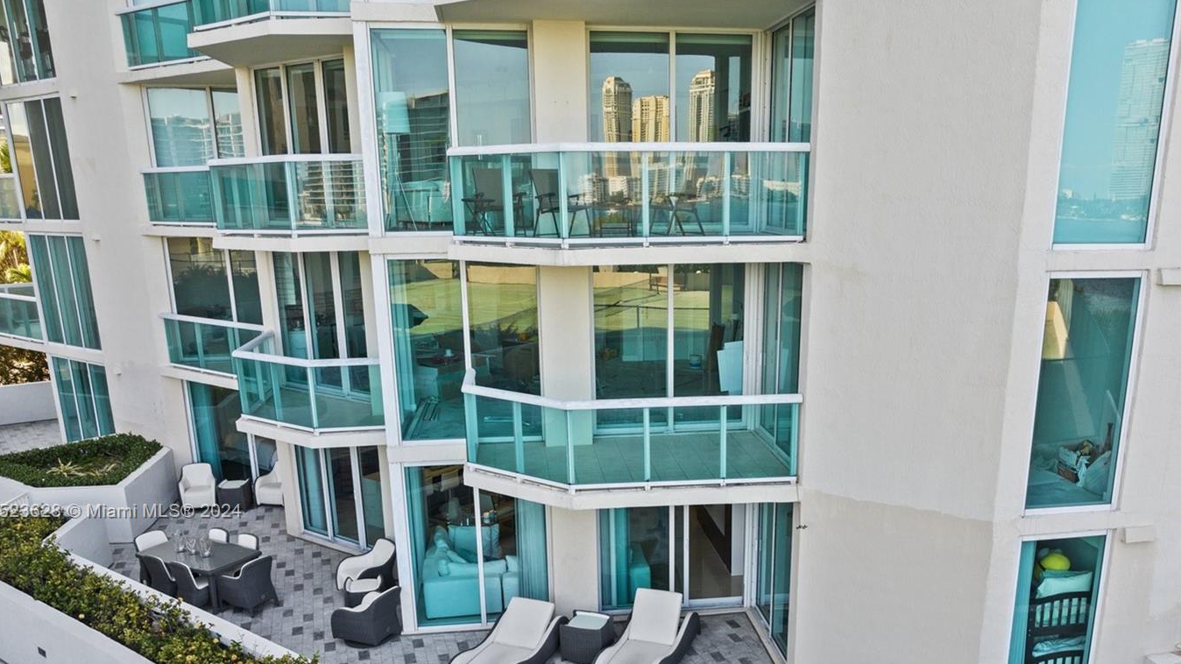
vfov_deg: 36.7
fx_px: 971
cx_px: 662
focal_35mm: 31
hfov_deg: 62.4
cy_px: 513
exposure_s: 1/320
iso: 100
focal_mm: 12.29
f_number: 2.8
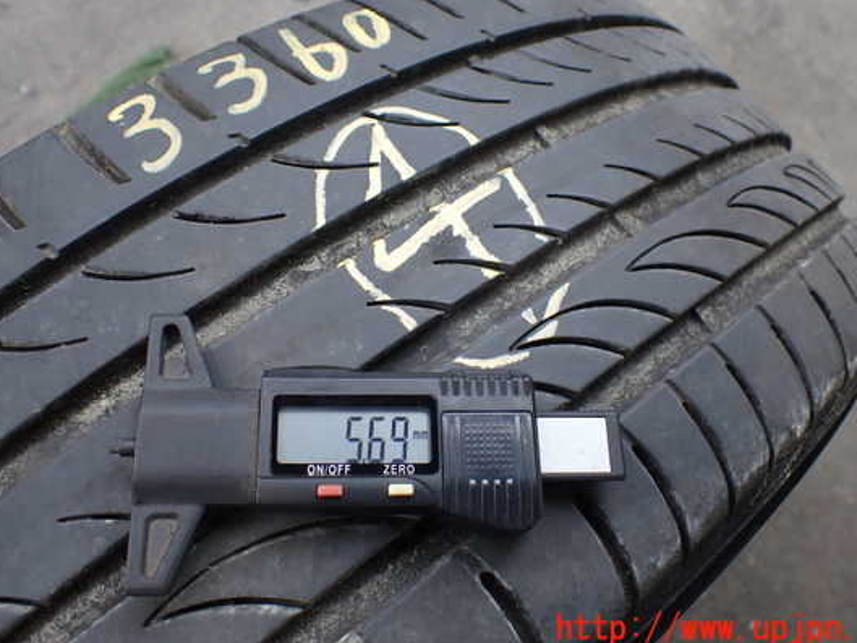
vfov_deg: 41.7
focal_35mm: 34
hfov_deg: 53.9
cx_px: 436
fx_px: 842
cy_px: 285
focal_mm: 5.4
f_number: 2.3
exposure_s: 1/125
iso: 160
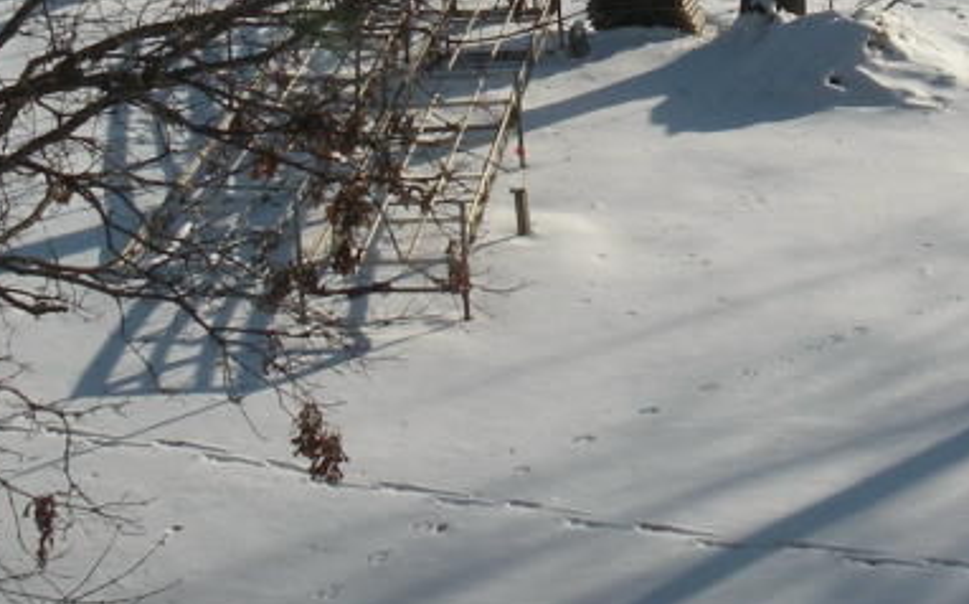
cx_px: 814
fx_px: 2533
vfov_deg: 13.0
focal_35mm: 96
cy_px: -233
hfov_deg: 21.3
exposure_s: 1/286
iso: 64
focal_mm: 4.7
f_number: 7.1
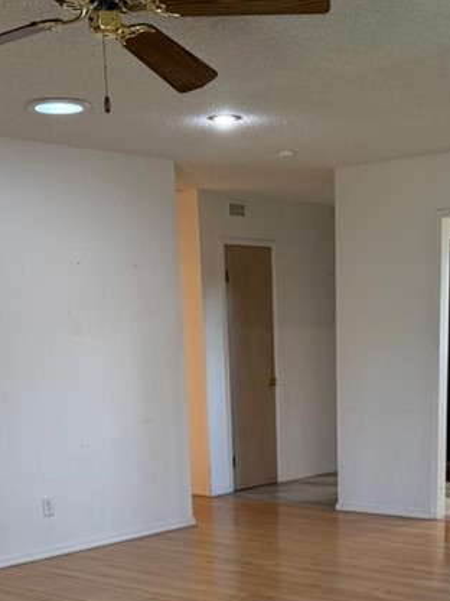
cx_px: 275
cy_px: 576
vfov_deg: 30.8
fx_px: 1023
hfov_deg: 24.8
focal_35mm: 59
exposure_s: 1/120
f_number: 1.78
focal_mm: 6.76
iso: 160
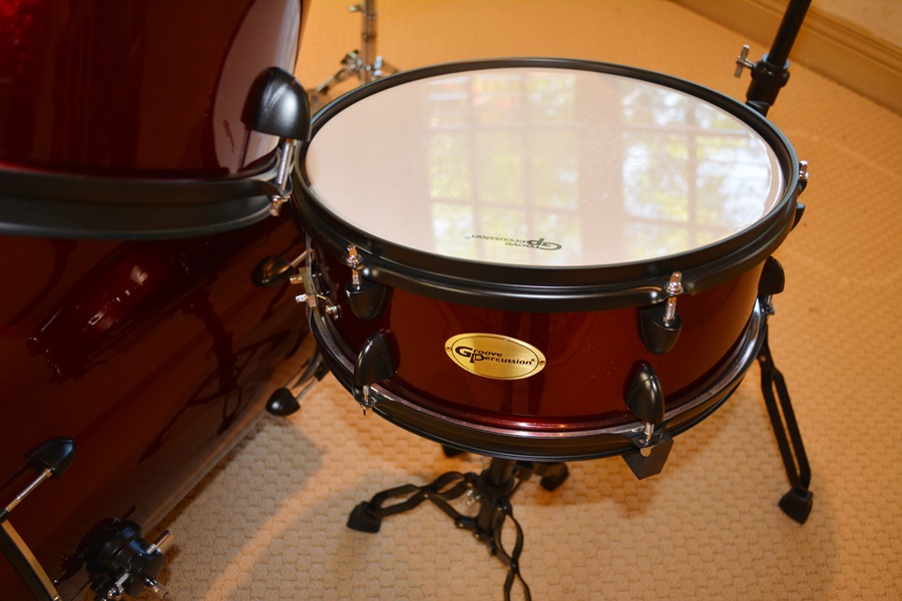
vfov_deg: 40.0
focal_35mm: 33
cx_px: 451
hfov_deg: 57.2
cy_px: 300
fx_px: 827
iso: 280
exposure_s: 1/60
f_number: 3.8
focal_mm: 22
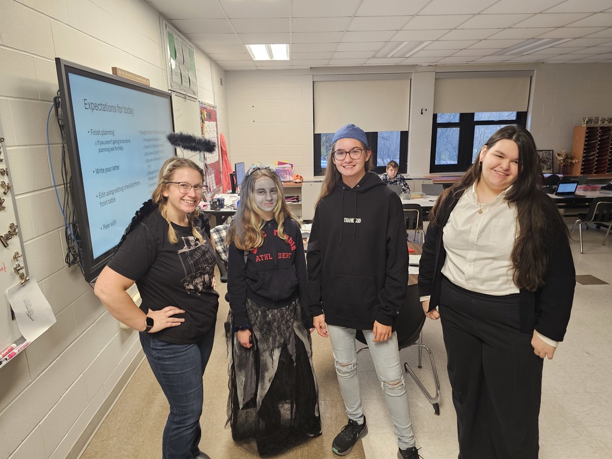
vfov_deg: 58.9
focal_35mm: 23
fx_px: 407
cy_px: 230
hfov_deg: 73.9
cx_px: 306
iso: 250
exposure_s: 1/36.1
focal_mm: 6.3
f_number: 1.7
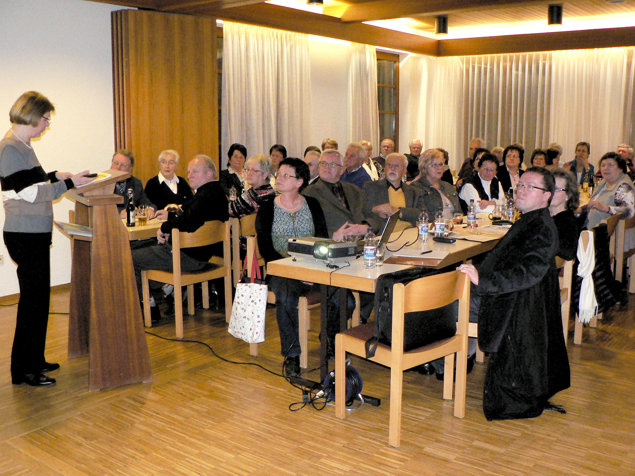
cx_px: 318
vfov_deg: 39.7
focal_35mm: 36
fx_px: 660
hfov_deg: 51.4
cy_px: 238
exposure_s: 1/30
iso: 400
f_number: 2.8
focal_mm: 6
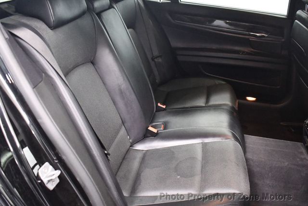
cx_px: 154
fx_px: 308
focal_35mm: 36
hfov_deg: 53.1
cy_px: 103
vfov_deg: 36.9
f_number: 3.5
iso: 5600
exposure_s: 1/60
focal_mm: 18
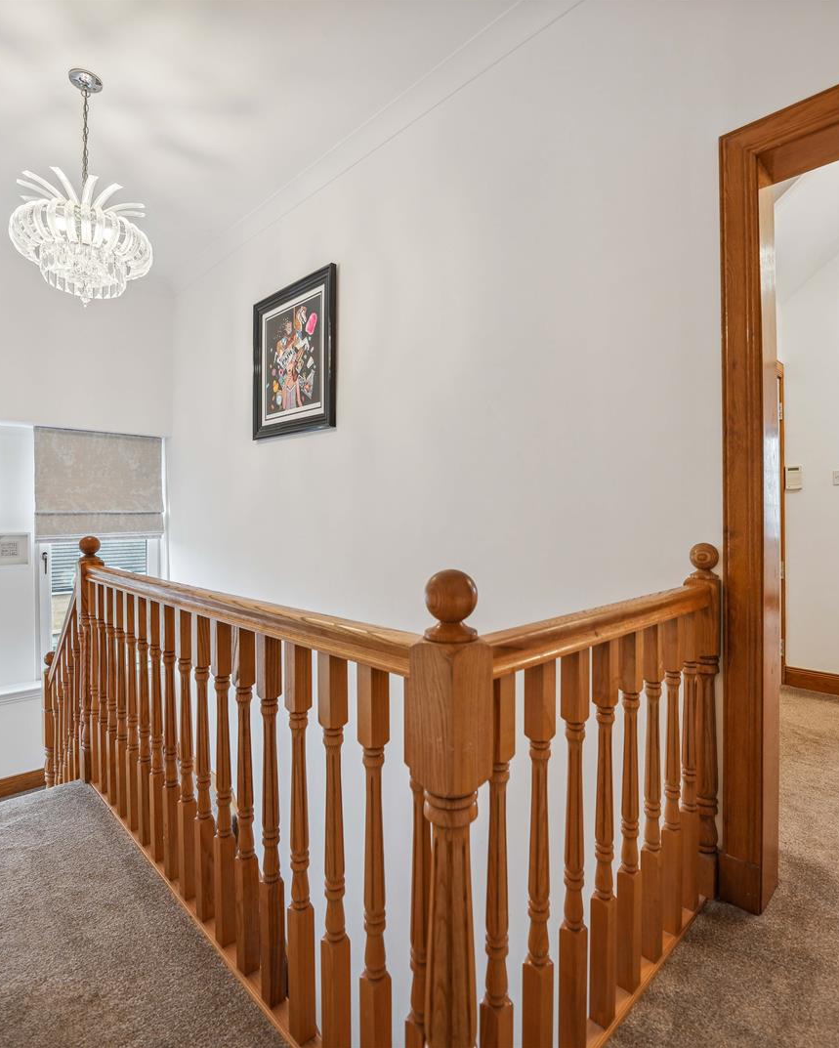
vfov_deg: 89.6
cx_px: 425
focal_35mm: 17
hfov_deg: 77.0
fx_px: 527
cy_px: 522
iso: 200
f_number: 3.5
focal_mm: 12
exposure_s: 1/50
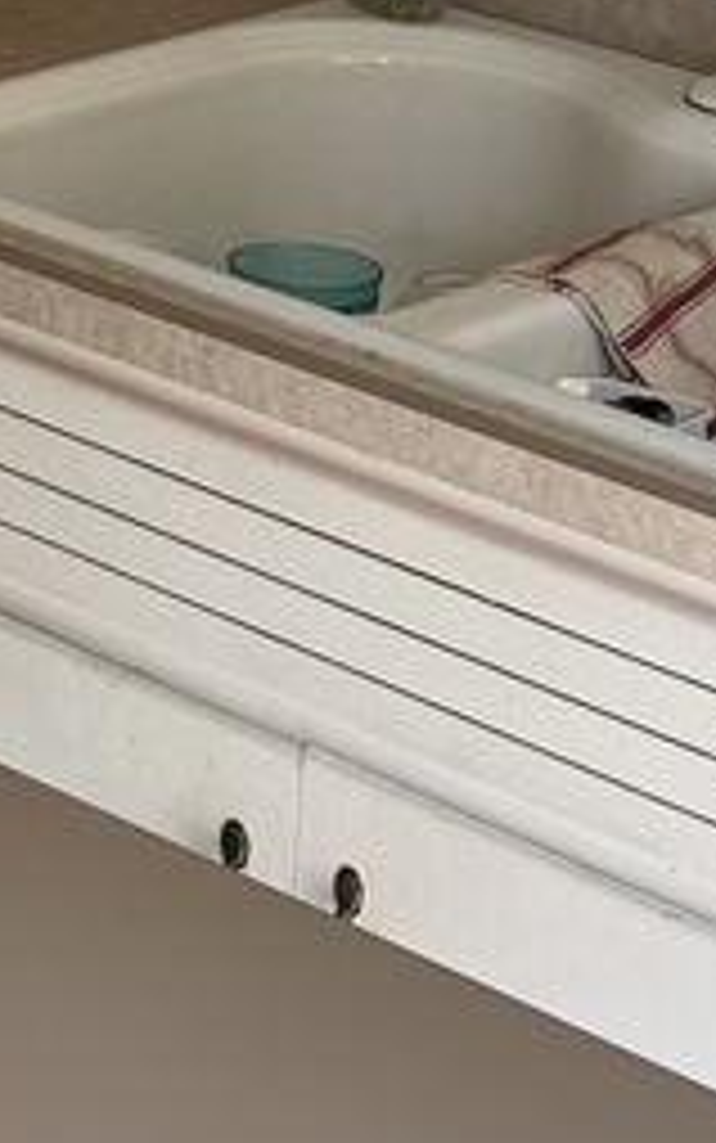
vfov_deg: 14.2
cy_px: -117
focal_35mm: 144
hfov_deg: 8.8
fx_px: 4491
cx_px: -549
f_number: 1.78
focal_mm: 6.76
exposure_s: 1/325
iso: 80
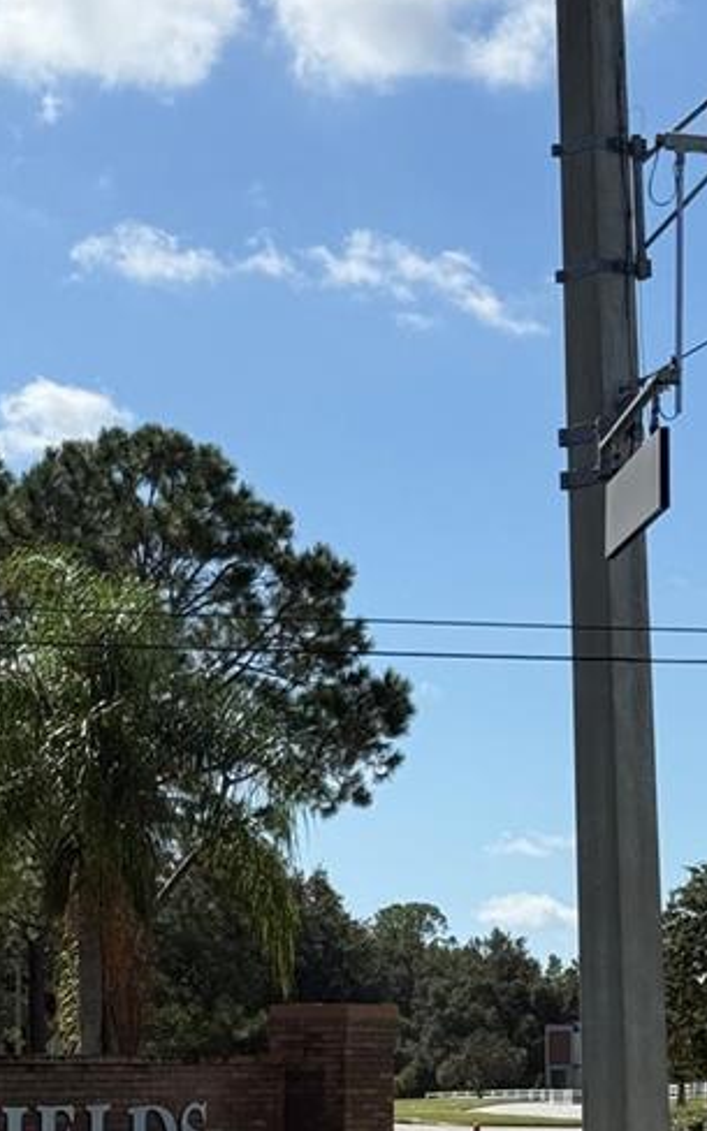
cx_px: 253
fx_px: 3854
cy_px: 1191
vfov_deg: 16.3
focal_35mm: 125
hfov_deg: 10.5
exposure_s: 1/7143
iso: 80
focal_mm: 6.76
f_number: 1.78
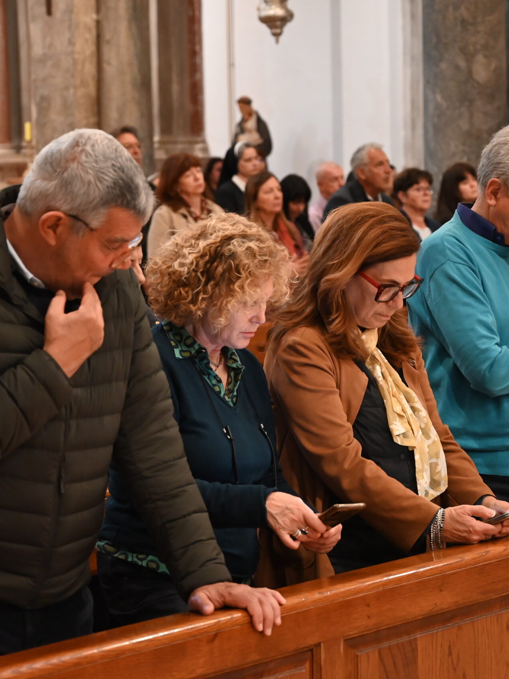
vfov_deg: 22.3
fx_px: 1726
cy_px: 340
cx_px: 258
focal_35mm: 88
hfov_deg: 16.8
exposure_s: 1/60
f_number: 4
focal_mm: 61
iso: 4500
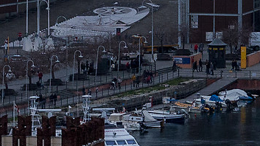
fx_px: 5994
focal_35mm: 870
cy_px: -246
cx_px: 222
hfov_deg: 2.5
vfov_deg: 1.4
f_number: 8
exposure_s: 1/800
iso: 500
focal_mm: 122
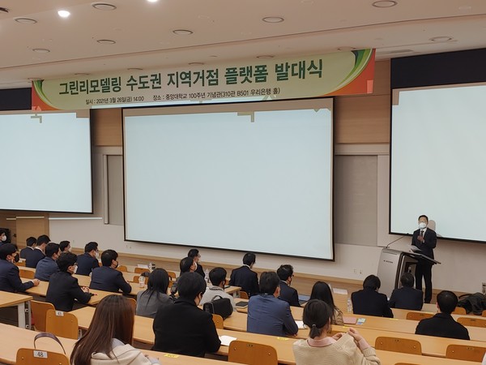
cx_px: 243
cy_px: 182
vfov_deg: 34.3
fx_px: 590
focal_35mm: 42
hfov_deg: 44.8
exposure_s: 1/60
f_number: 1.5
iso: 100
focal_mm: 4.23
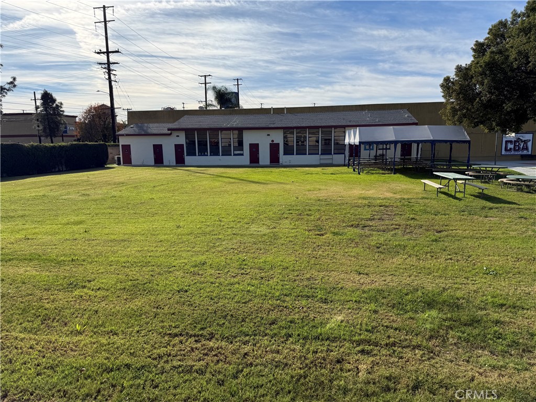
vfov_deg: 56.8
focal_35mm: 24
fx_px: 372
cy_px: 201
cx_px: 268
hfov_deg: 71.6
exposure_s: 1/6173
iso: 80
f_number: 1.78
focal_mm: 6.76
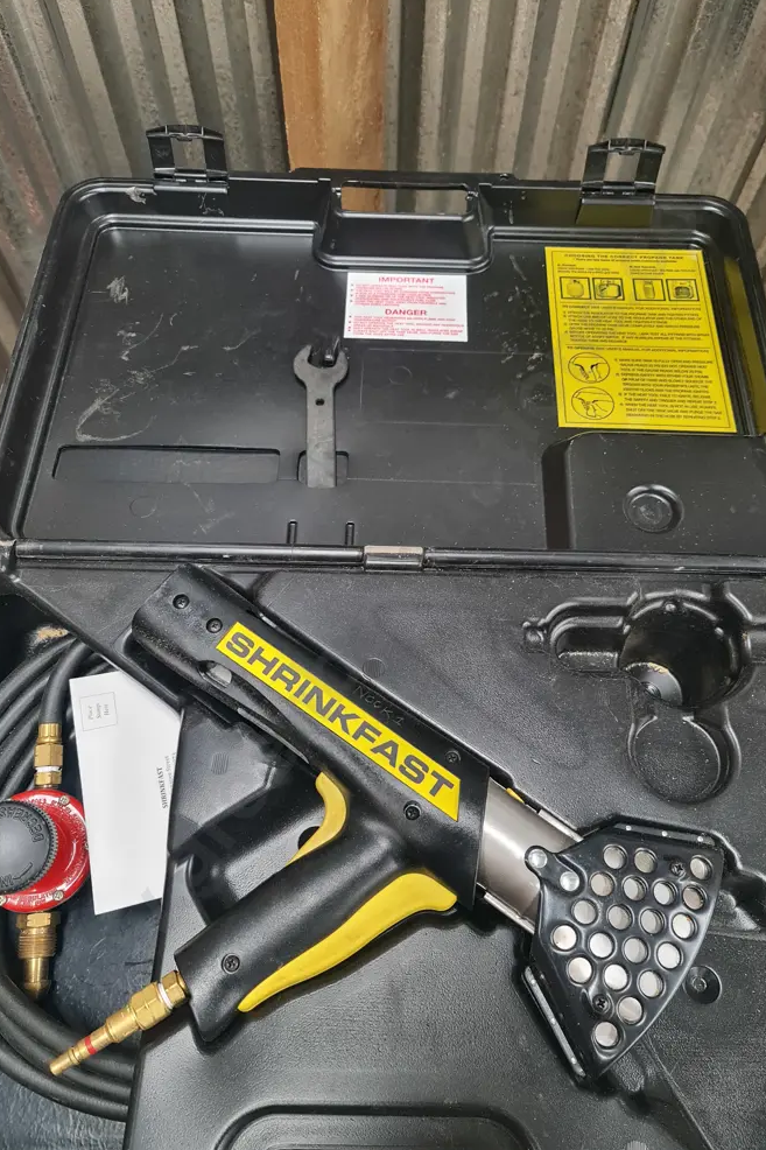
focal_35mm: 27
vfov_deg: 67.4
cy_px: 588
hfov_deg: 47.9
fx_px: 862
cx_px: 398
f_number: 1.8
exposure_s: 1/100
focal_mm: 7
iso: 320
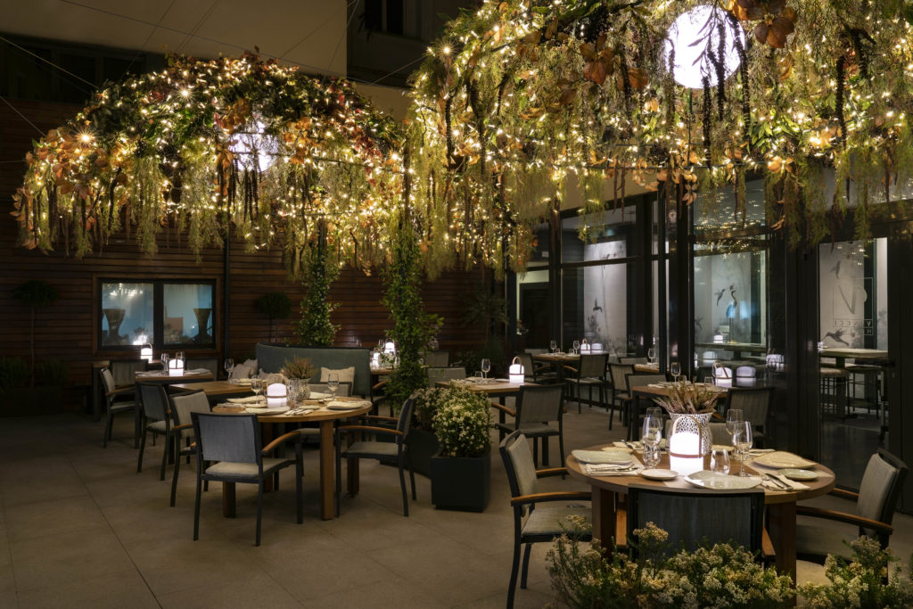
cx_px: 456
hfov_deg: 63.7
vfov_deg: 45.0
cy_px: 304
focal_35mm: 29
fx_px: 736
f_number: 9
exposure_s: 1.3
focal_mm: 29
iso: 100
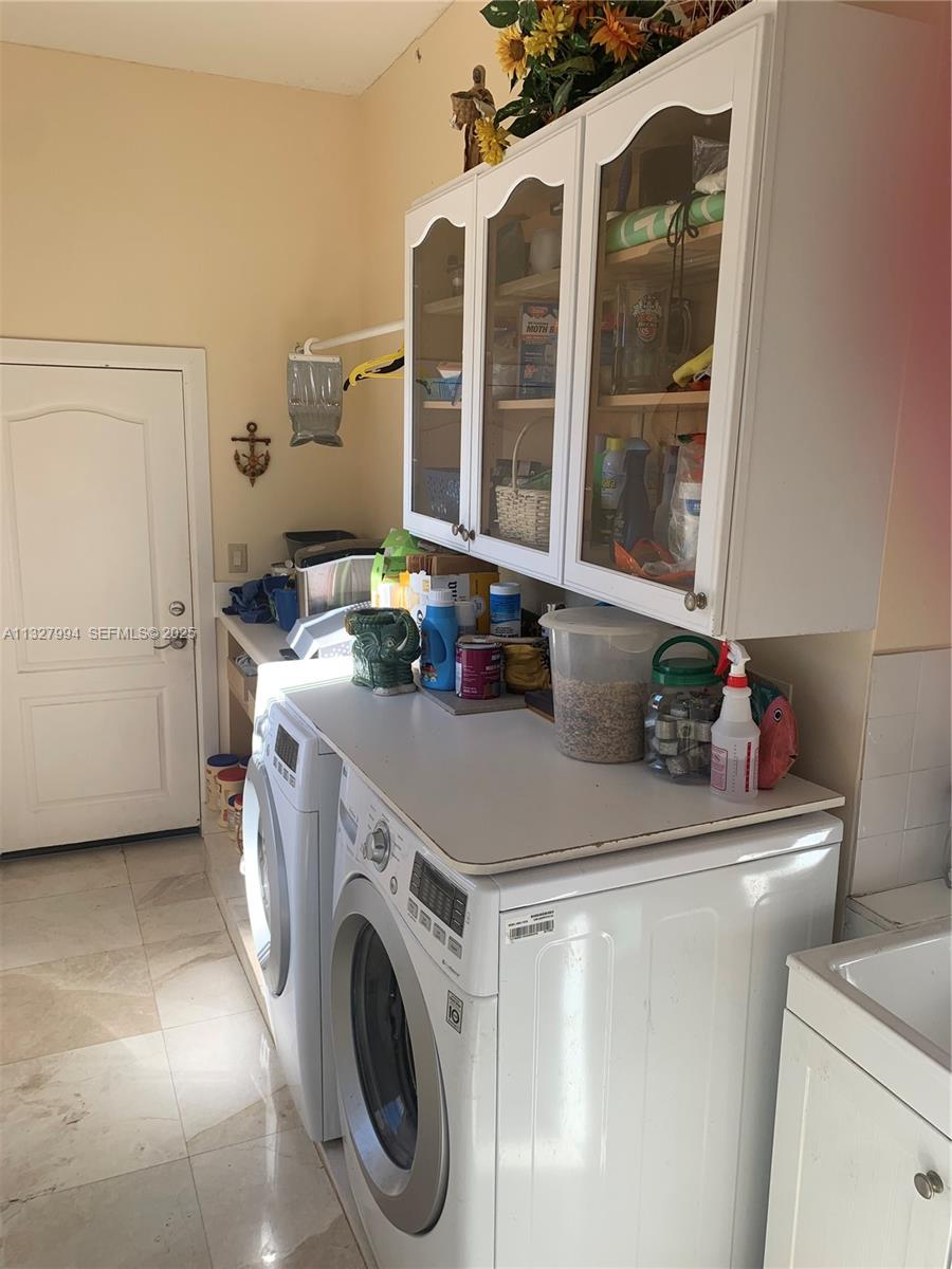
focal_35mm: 26
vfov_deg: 67.3
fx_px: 953
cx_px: 476
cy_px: 634
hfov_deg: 53.1
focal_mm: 4.25
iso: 25
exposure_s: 1/171
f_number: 1.8
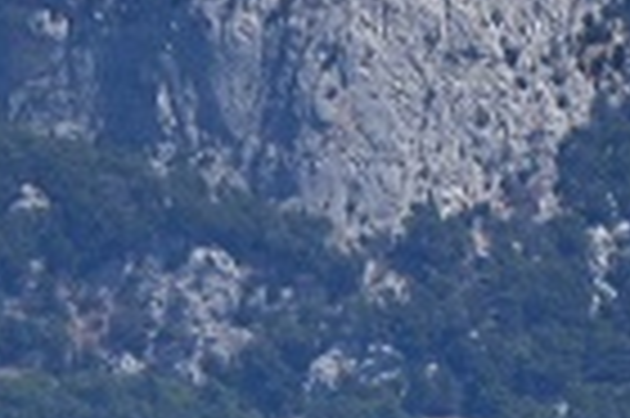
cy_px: 551
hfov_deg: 1.0
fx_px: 37563
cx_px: 171
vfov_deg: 0.6
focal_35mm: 2149
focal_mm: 300
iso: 100
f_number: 5.6
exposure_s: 1/800
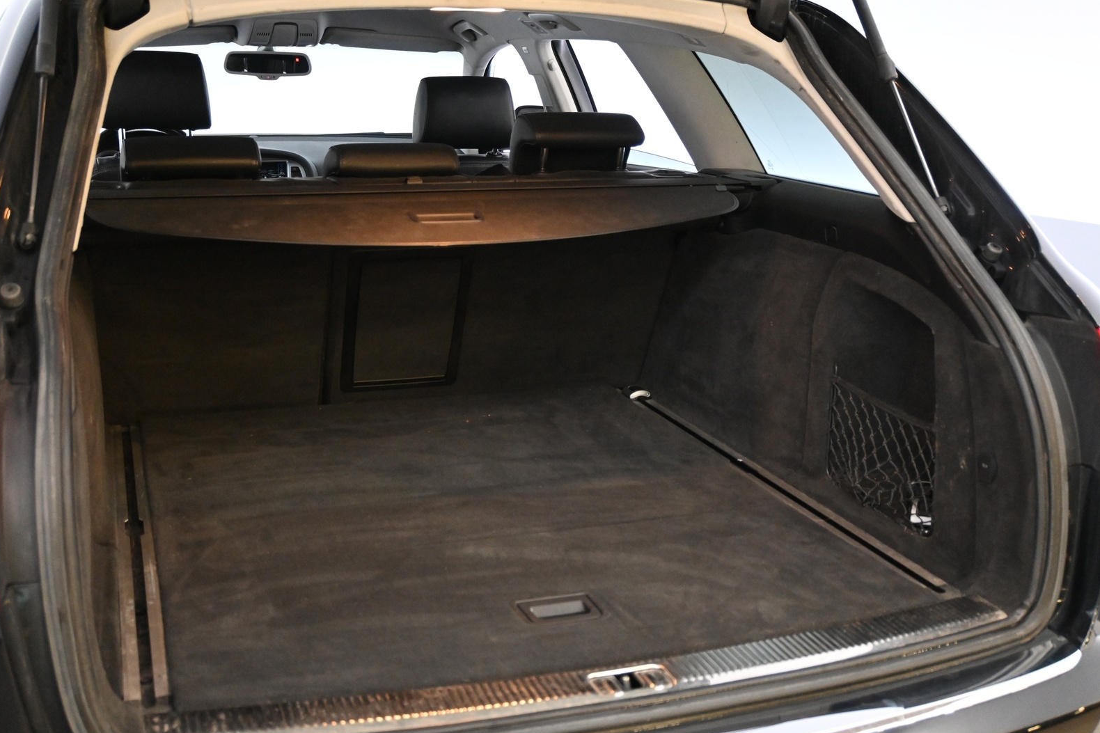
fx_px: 1222
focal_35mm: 40
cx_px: 537
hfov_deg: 48.5
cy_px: 364
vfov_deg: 33.4
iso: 4000
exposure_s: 1/40
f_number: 4.5
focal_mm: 26
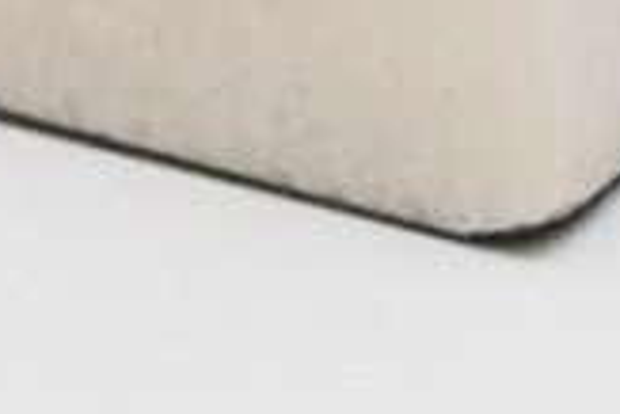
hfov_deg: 4.1
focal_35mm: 507
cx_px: 266
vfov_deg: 2.7
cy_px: -803
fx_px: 8740
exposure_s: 1/80
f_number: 5.6
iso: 800
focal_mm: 55
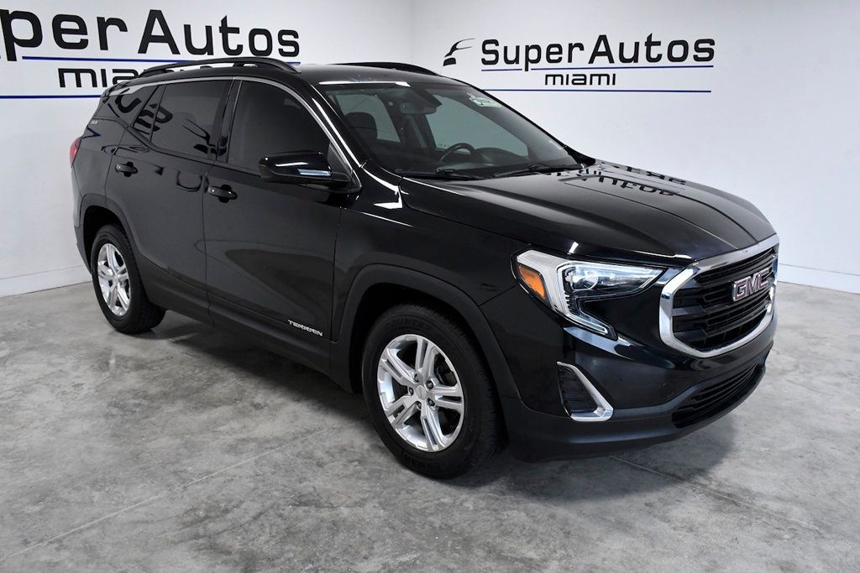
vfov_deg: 40.0
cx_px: 430
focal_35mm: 33
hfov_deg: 57.2
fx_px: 788
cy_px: 286
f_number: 8
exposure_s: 1/250
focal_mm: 22
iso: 2500
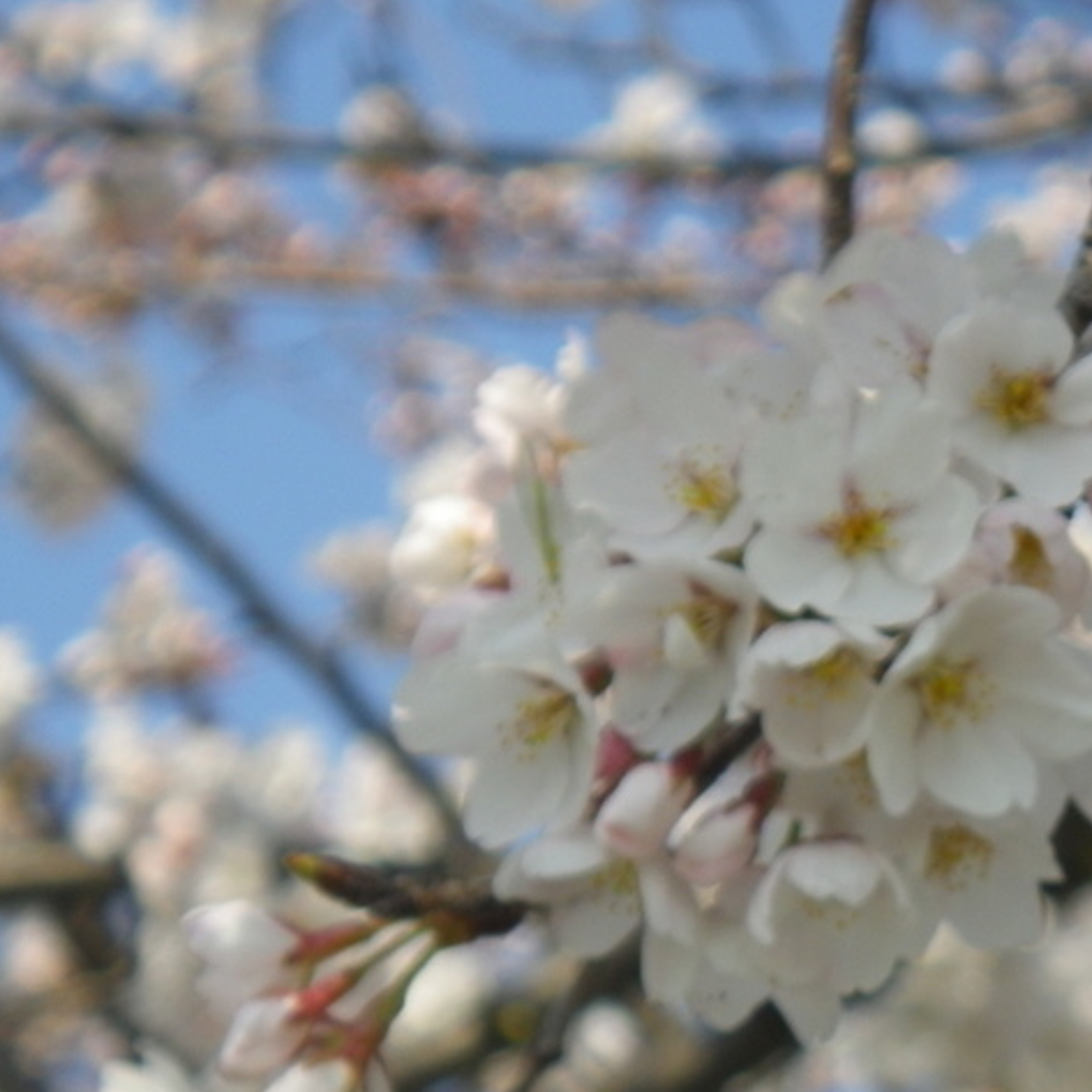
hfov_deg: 6.5
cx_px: 760
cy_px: 727
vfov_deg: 6.5
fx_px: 9565
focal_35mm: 268
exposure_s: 1/320
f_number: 5.5
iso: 80
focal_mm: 25
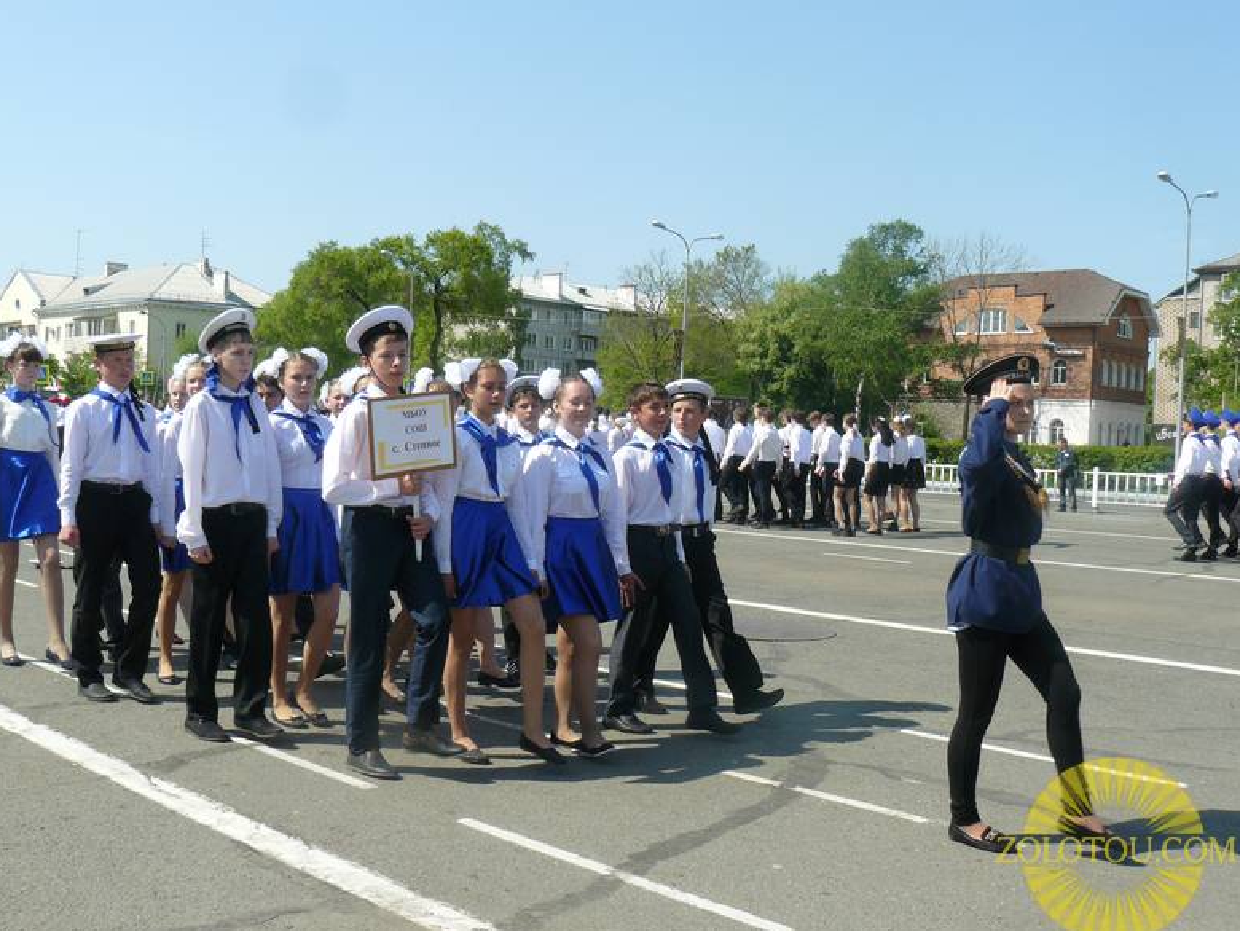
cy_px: 475
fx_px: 1326
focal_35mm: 37
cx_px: 607
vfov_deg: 38.7
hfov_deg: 50.1
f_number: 5.6
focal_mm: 6
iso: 100
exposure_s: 1/320
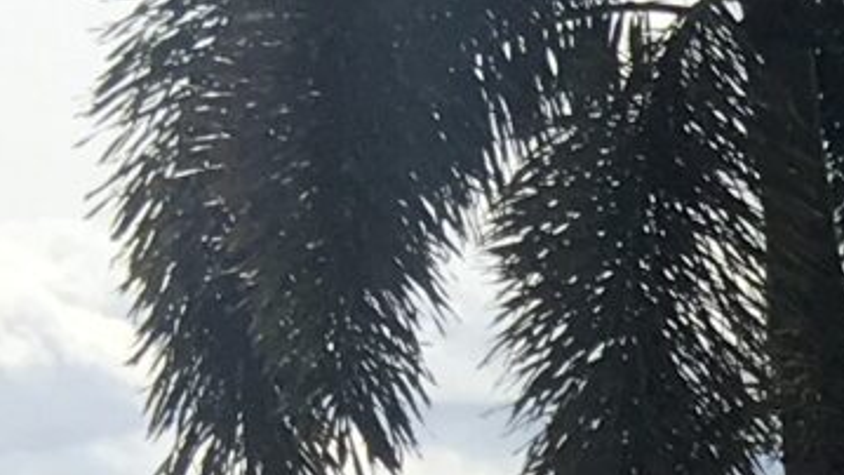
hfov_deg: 7.8
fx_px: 5036
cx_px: 2854
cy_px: 2098
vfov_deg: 4.8
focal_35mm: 225
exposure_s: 1/2404
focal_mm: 4.15
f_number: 2.2
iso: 25
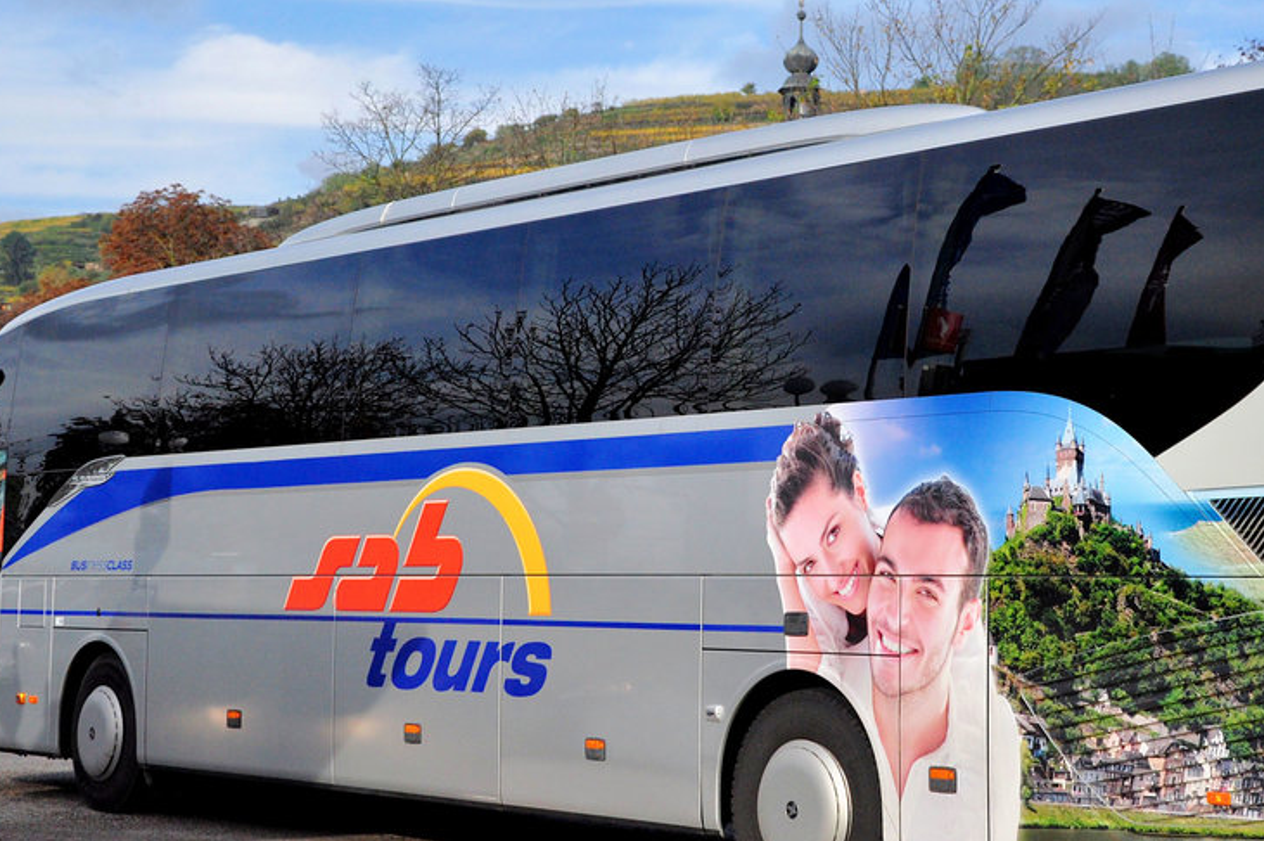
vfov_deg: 21.2
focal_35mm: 64
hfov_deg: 31.2
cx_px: 832
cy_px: 369
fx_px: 2245
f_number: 4
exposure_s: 1/4000
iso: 720
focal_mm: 26
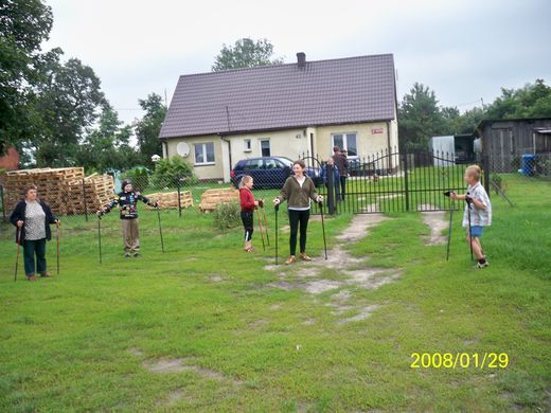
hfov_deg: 52.6
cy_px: 206
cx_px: 276
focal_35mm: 35
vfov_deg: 40.7
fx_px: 557
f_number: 3.1
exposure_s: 1/125
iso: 80
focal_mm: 6.3
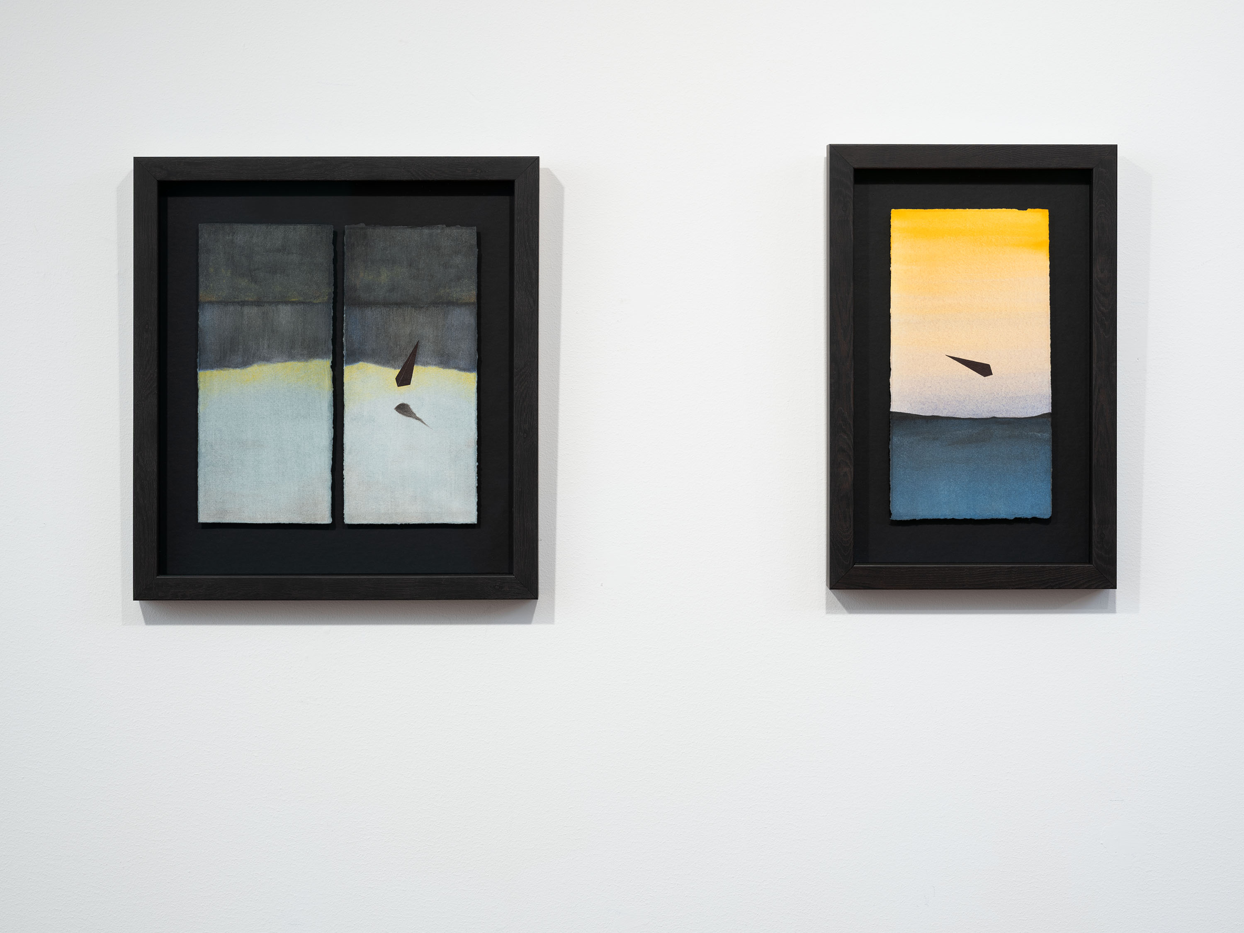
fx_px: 3127
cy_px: 466
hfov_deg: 22.5
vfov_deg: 17.0
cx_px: 622
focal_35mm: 87
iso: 100
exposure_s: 1/10
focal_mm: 110
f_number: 11
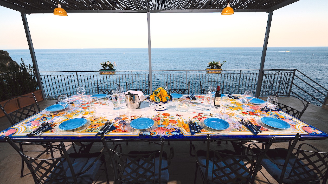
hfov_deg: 95.9
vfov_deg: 63.8
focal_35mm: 17
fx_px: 148
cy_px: 86
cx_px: 164
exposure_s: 1/160
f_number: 13
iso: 160
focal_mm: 16
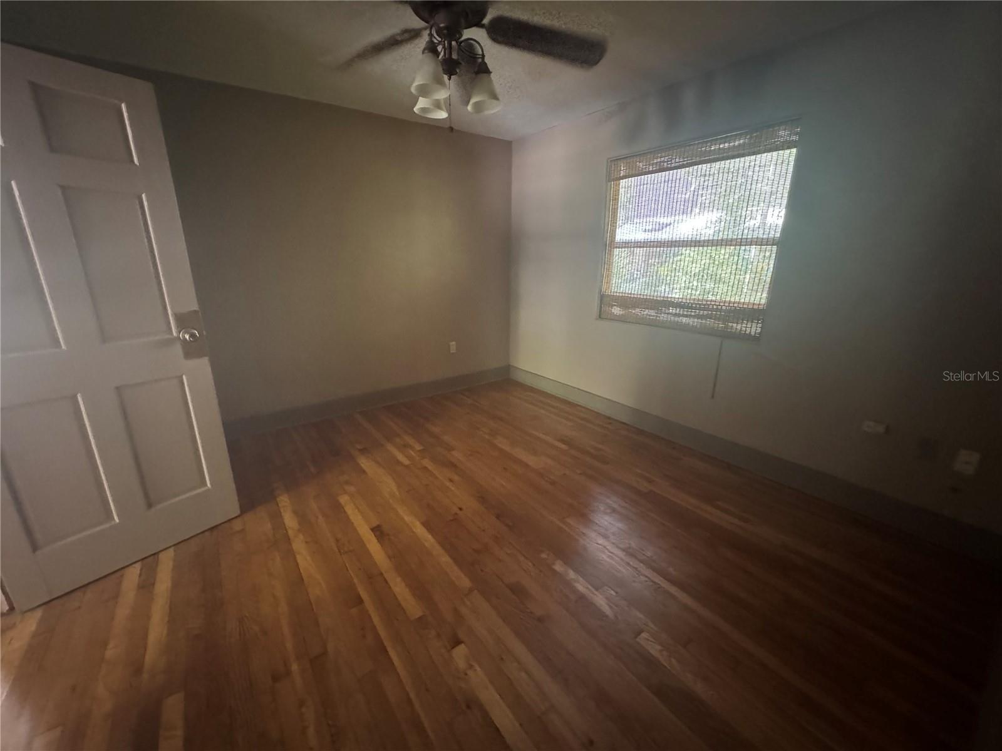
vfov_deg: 85.7
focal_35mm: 14
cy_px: 376
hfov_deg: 102.1
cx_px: 501
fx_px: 405
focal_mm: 2.22
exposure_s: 1/38
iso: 1600
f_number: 2.2
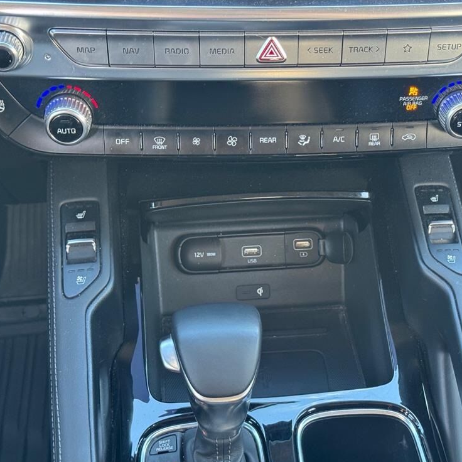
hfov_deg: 29.0
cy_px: 228
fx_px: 891
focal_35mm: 59
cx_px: 287
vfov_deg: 29.1
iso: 250
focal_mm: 6.76
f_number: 1.78
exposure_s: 1/54
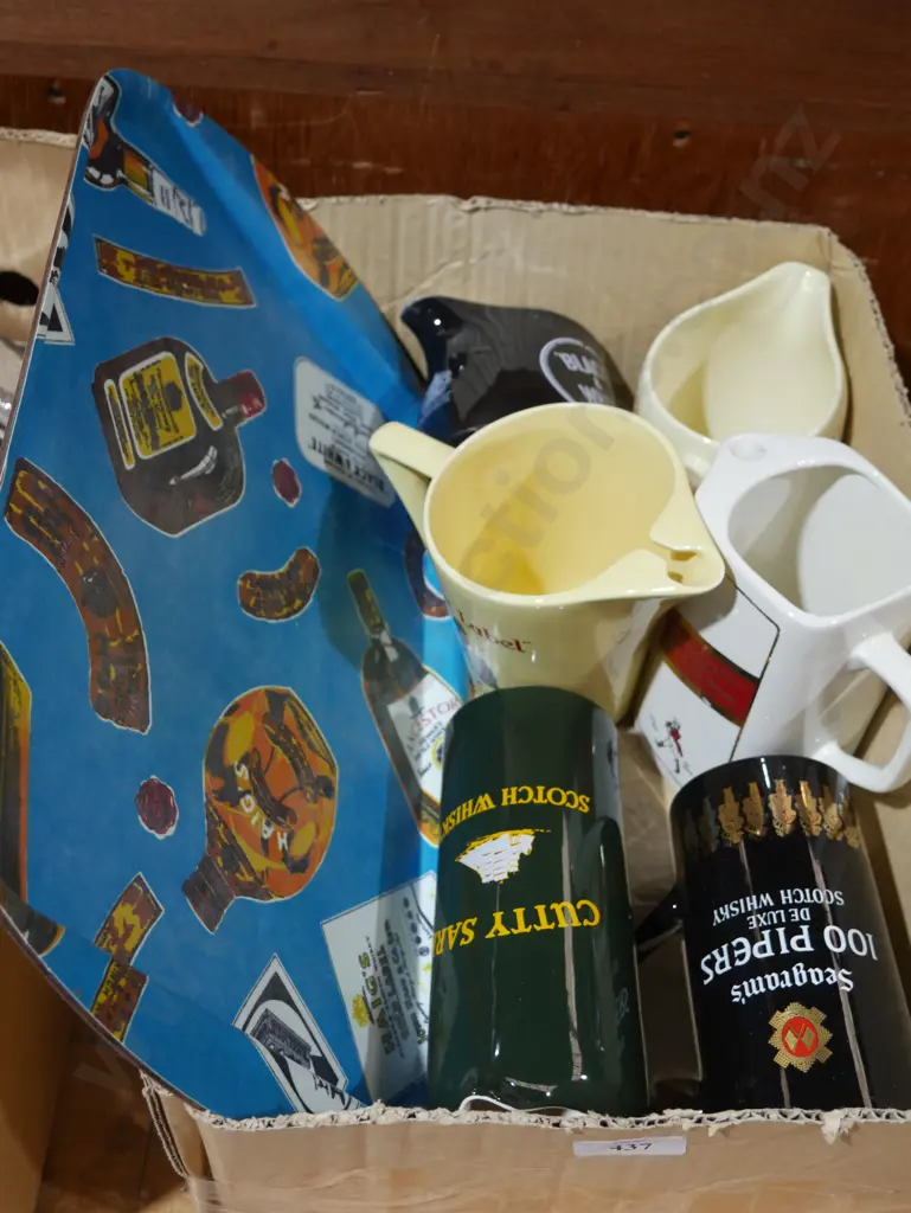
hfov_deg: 32.9
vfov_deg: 42.9
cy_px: 606
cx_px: 456
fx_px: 1543
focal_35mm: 44
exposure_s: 1/60
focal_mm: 22
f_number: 4.7
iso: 500
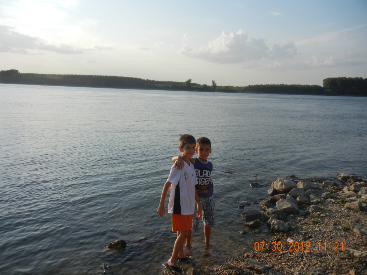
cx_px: 184
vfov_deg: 46.8
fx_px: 318
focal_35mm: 30
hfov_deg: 60.0
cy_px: 138
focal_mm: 5.4
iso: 160
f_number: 7
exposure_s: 1/322
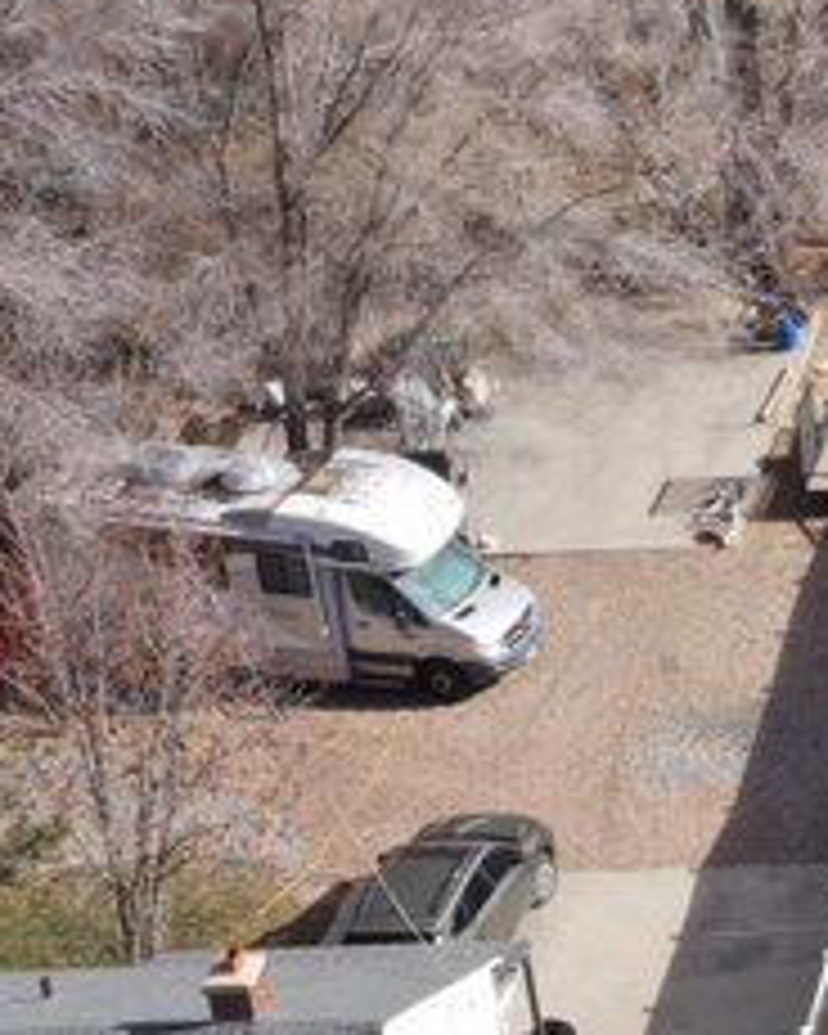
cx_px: 1611
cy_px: 965
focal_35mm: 117
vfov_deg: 16.2
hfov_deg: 11.9
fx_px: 3584
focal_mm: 10.26
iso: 100
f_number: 10
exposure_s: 1/120
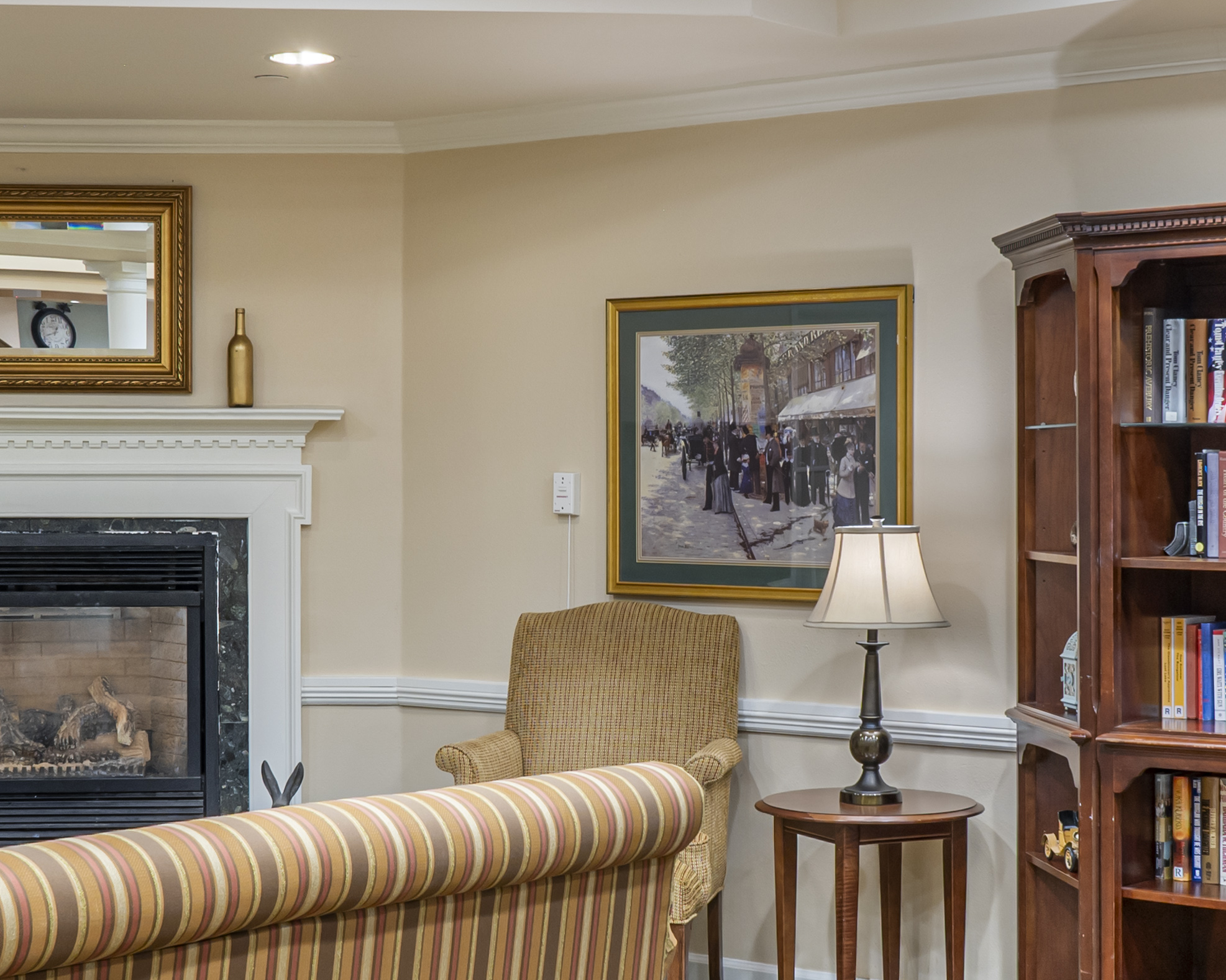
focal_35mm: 69
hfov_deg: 27.5
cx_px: 552
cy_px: 608
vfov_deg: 22.1
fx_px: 2503
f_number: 10
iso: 400
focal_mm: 24
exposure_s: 1/15
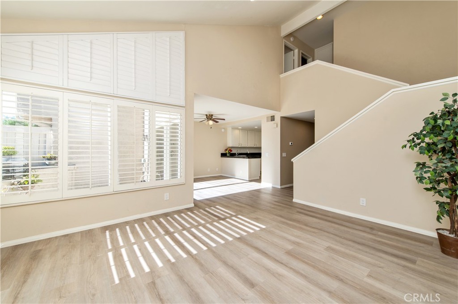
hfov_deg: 104.3
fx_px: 178
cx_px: 229
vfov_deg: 81.1
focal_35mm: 14
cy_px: 152
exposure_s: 1/160
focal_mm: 14
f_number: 5.6
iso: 100
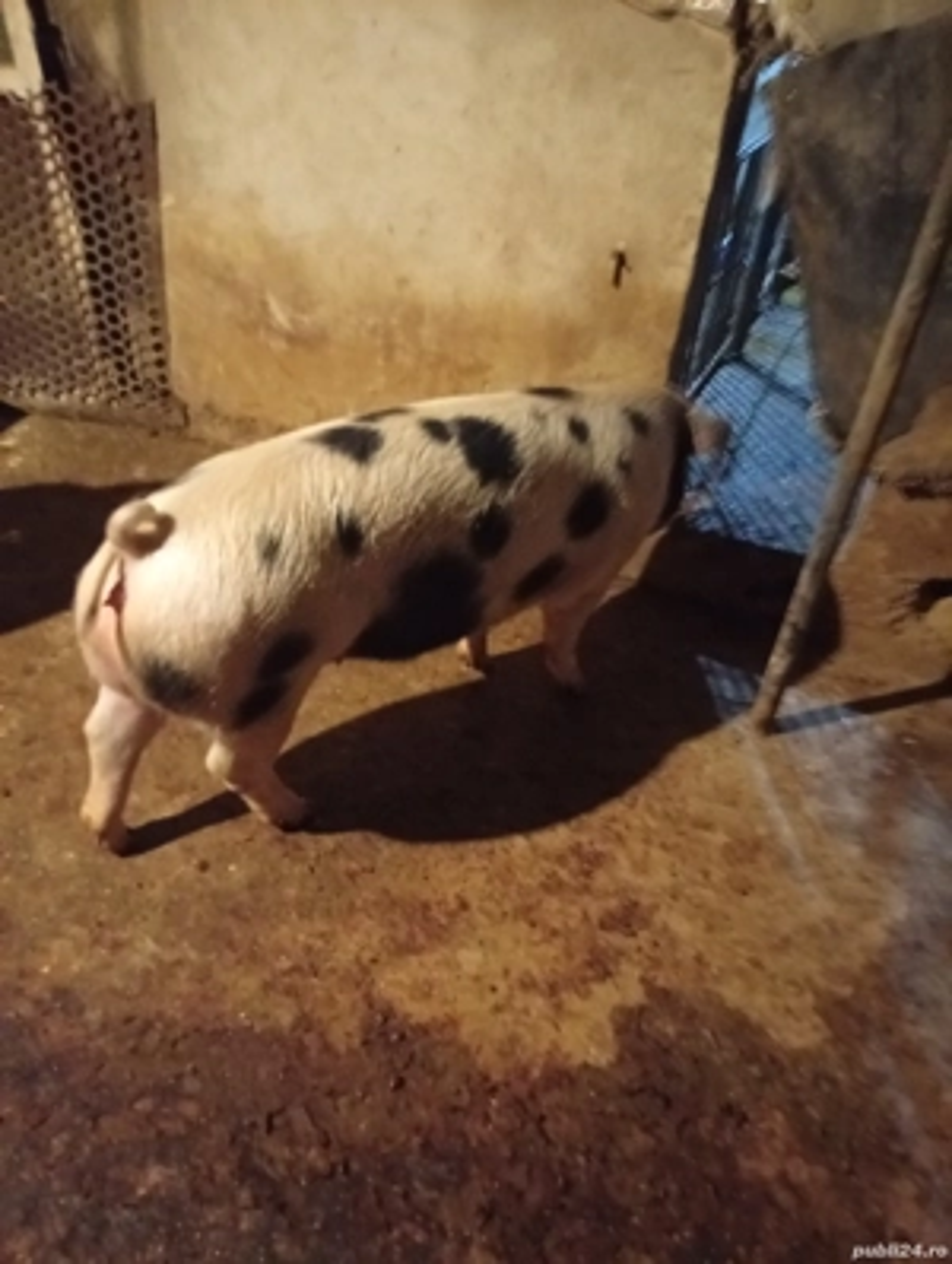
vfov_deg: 65.2
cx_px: 476
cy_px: 632
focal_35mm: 27
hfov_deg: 51.5
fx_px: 987
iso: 2851
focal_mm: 3.84
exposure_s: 1/16.7
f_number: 1.8
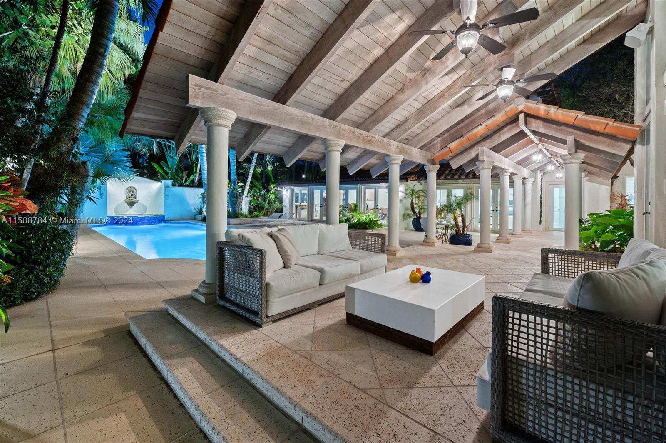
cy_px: 222
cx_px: 333
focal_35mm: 15
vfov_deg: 77.2
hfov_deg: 100.5
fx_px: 277
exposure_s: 1.6
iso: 200
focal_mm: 15
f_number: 8
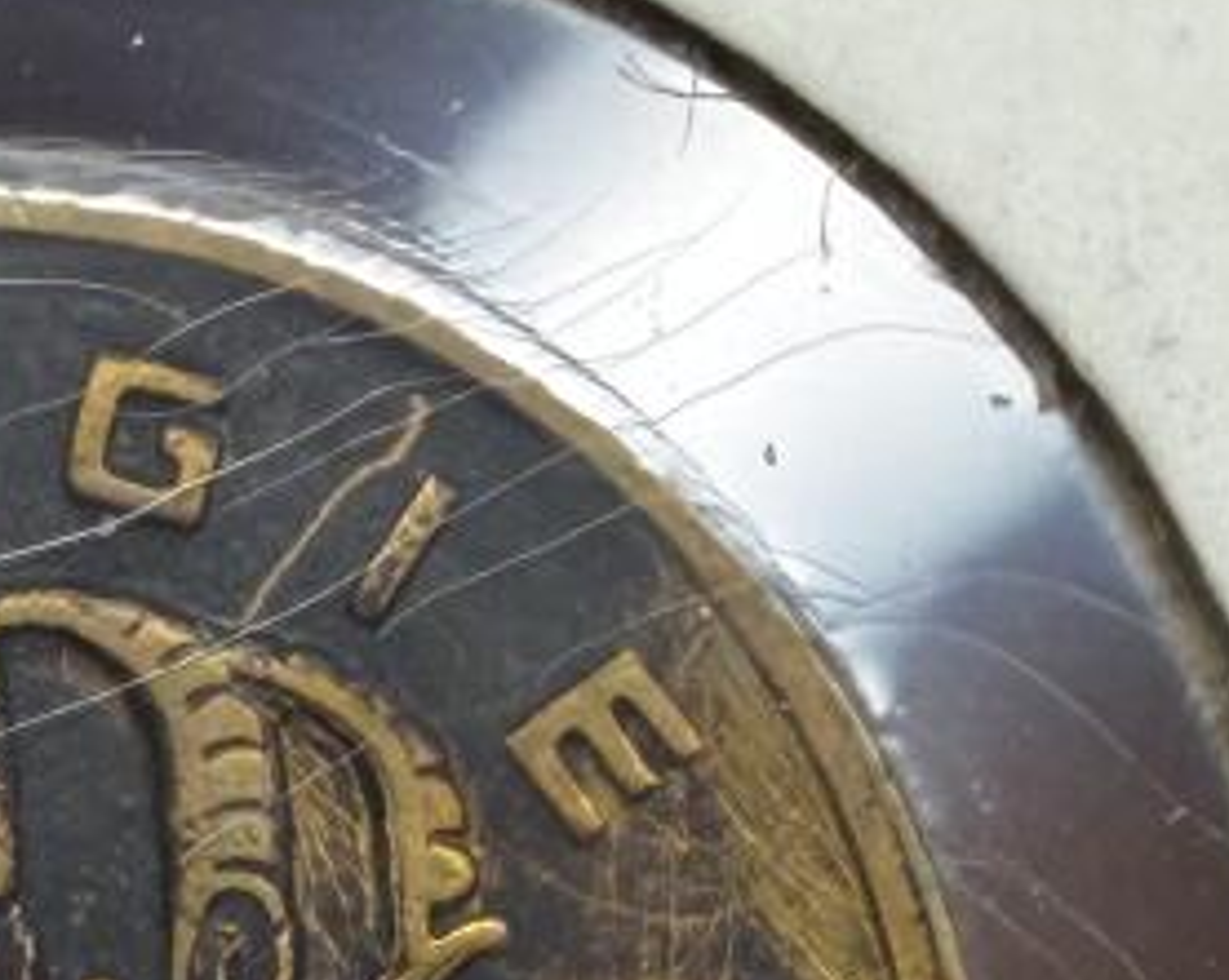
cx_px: -49
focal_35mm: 165
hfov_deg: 11.6
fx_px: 5995
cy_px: 1375
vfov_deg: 9.2
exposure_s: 1/269
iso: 40
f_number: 2.2
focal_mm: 2.22
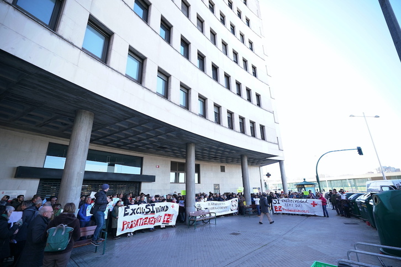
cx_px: 200
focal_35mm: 16
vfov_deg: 73.7
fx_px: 178
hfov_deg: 96.7
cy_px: 134
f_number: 2.8
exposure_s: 1/500
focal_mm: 16
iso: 500
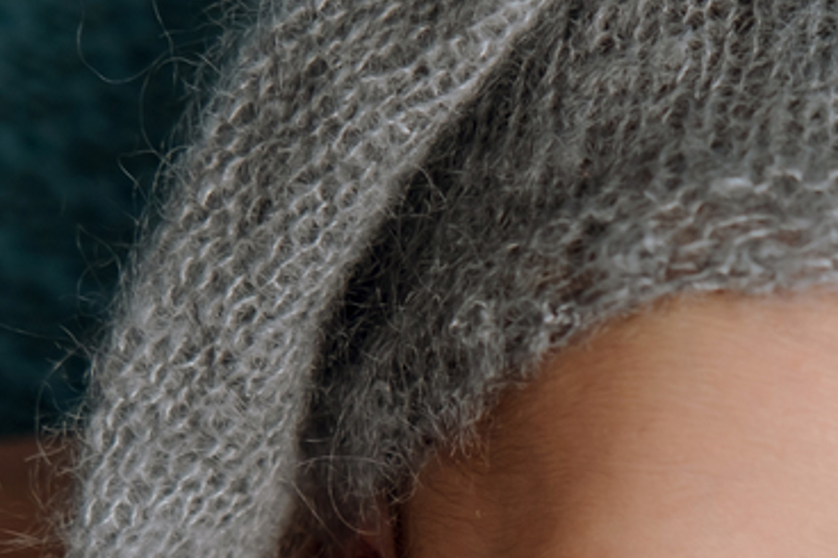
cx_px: 936
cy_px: 651
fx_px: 4025
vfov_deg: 7.9
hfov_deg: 11.7
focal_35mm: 173
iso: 250
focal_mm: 35
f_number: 2.8
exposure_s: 1/160
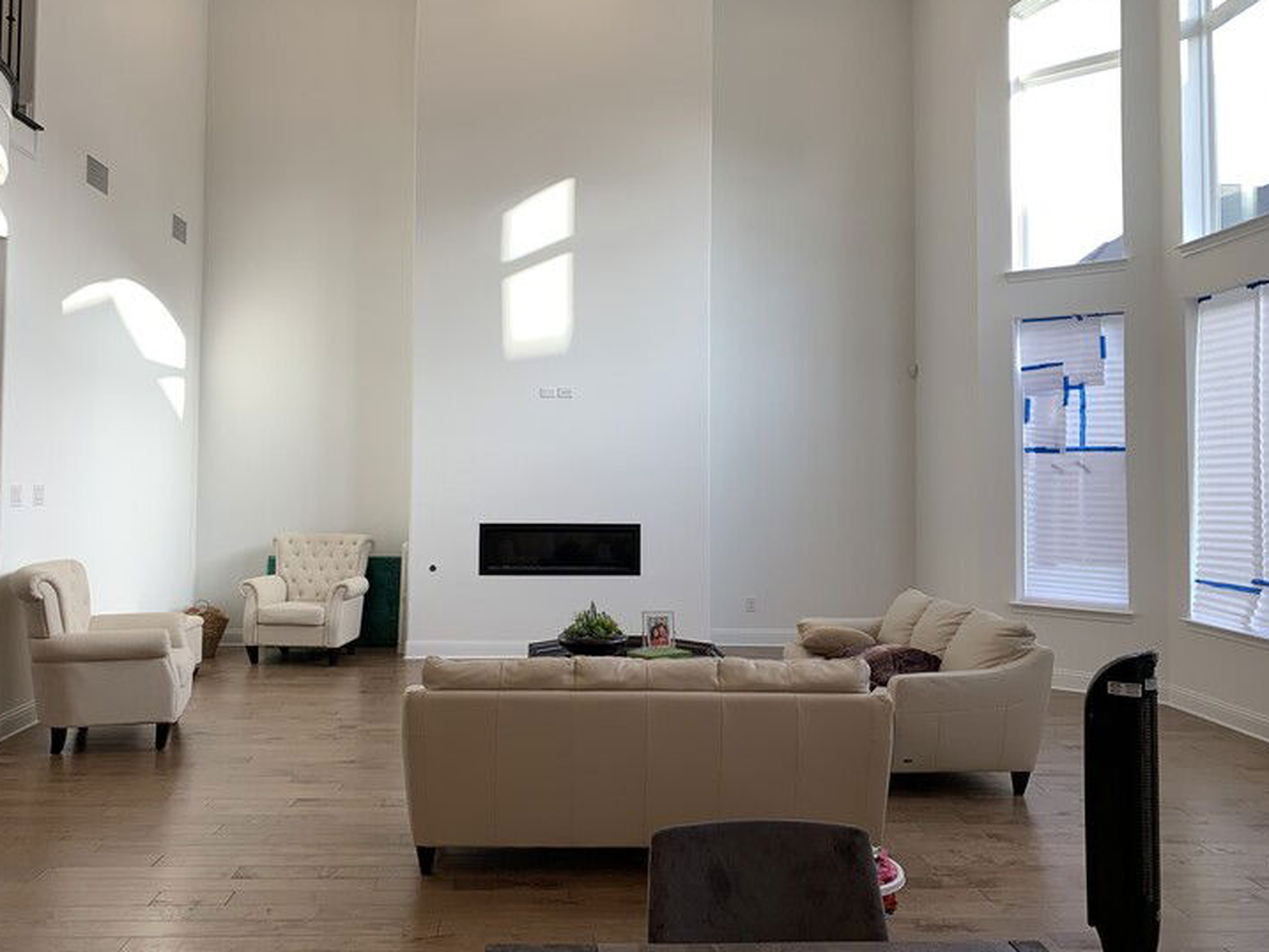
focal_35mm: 29
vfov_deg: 48.2
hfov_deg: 61.5
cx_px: 570
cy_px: 435
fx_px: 1063
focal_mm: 4.25
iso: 25
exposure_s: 1/120
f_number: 1.8
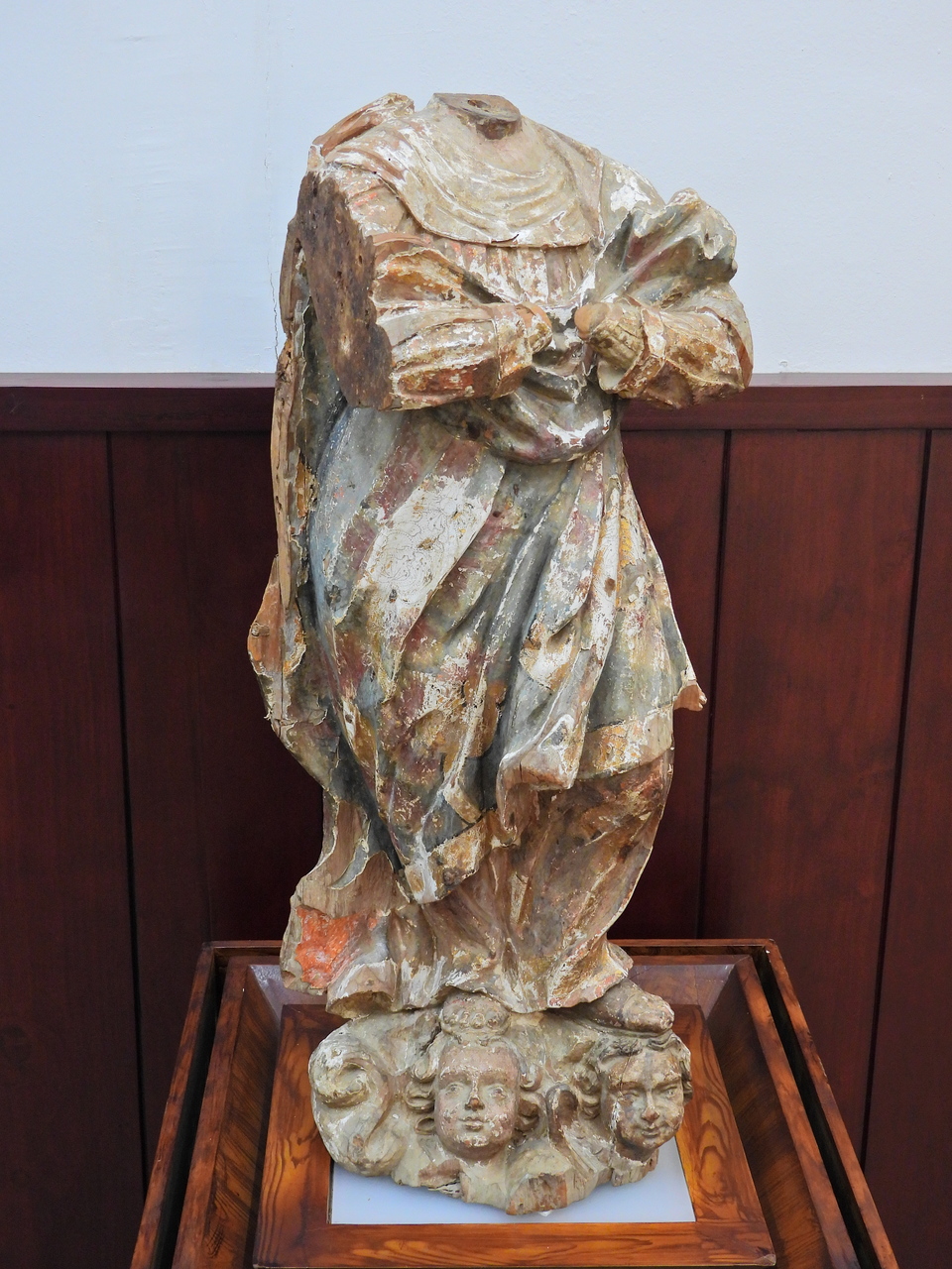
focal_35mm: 50
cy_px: 634
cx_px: 476
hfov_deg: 29.1
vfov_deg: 38.2
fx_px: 1833
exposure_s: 1/30
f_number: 3.5
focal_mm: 8.9
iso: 360
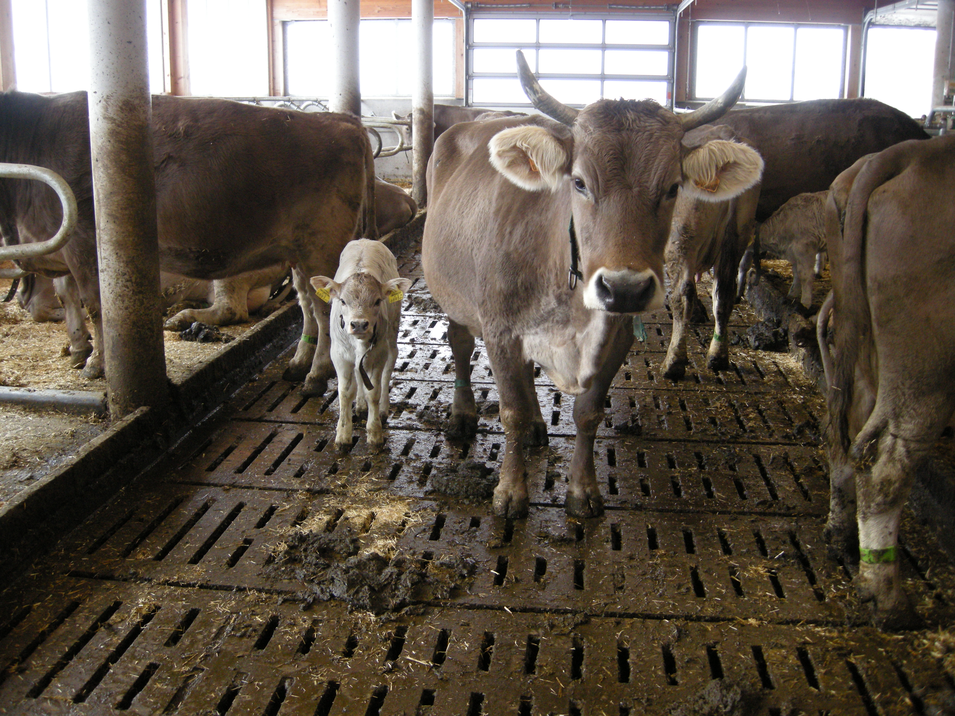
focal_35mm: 35
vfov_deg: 40.7
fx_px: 966
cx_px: 478
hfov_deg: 52.6
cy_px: 358
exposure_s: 1/71
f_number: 2.7
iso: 239
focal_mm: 7.5
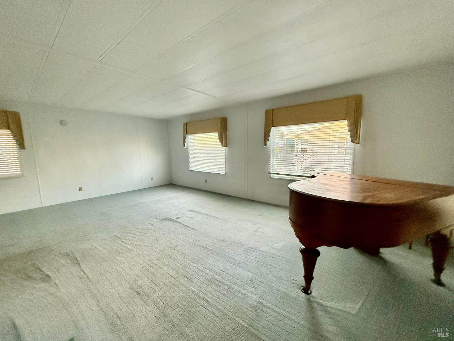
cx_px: 227
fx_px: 184
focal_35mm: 14
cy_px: 170
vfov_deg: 85.7
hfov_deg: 102.1
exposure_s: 1/120
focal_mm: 2.22
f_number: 2.2
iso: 500
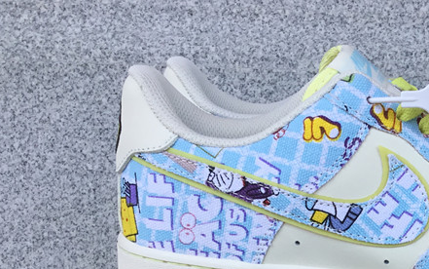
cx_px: 415
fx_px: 784
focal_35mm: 67
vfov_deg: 18.6
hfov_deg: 28.9
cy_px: 305
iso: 25
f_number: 2.4
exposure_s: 1/344
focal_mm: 3.3
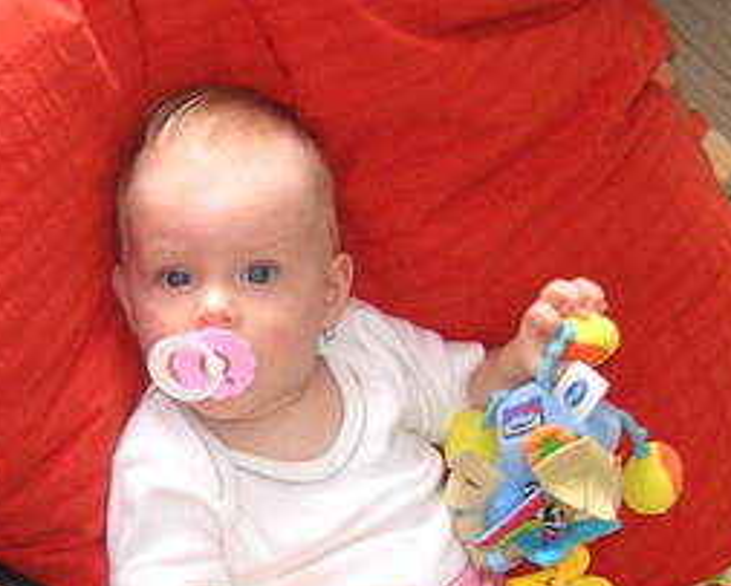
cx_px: 116
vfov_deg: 13.5
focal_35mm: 114
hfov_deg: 16.7
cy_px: 355
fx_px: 2469
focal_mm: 6.1
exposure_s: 1/45
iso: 160
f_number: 2.8
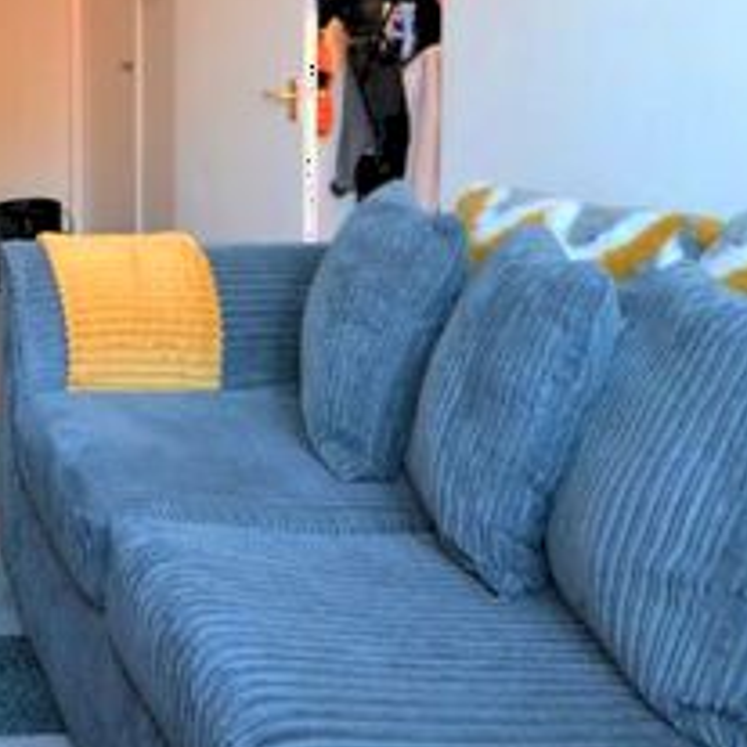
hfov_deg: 30.5
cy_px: 5
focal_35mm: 47
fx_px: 1158
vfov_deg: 32.9
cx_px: -144
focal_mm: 11
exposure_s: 1/60
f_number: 4.2
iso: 2500
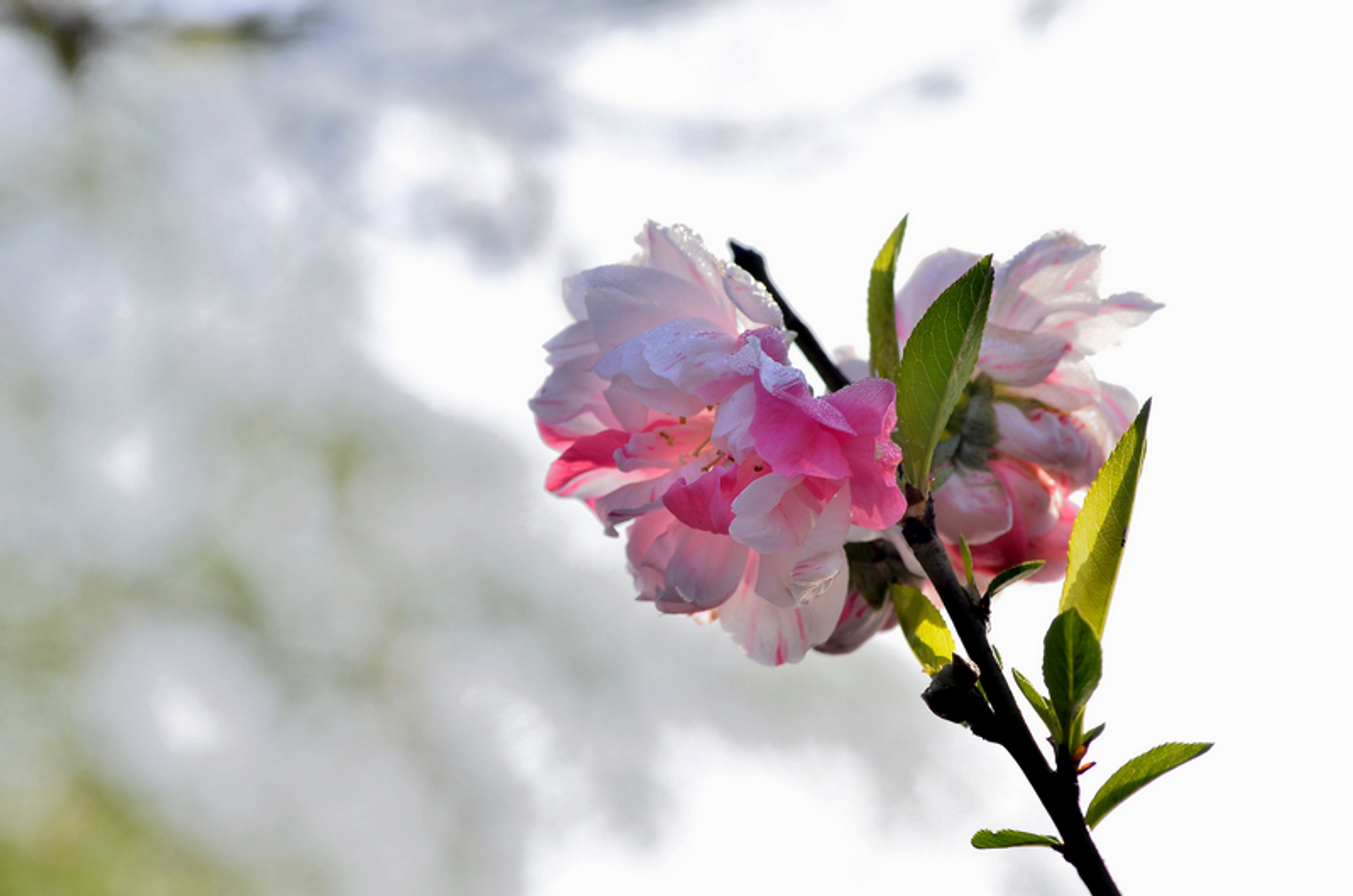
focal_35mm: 135
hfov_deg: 15.2
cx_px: 676
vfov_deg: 10.1
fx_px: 5064
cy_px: 448
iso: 100
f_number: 8
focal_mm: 90
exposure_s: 1/160
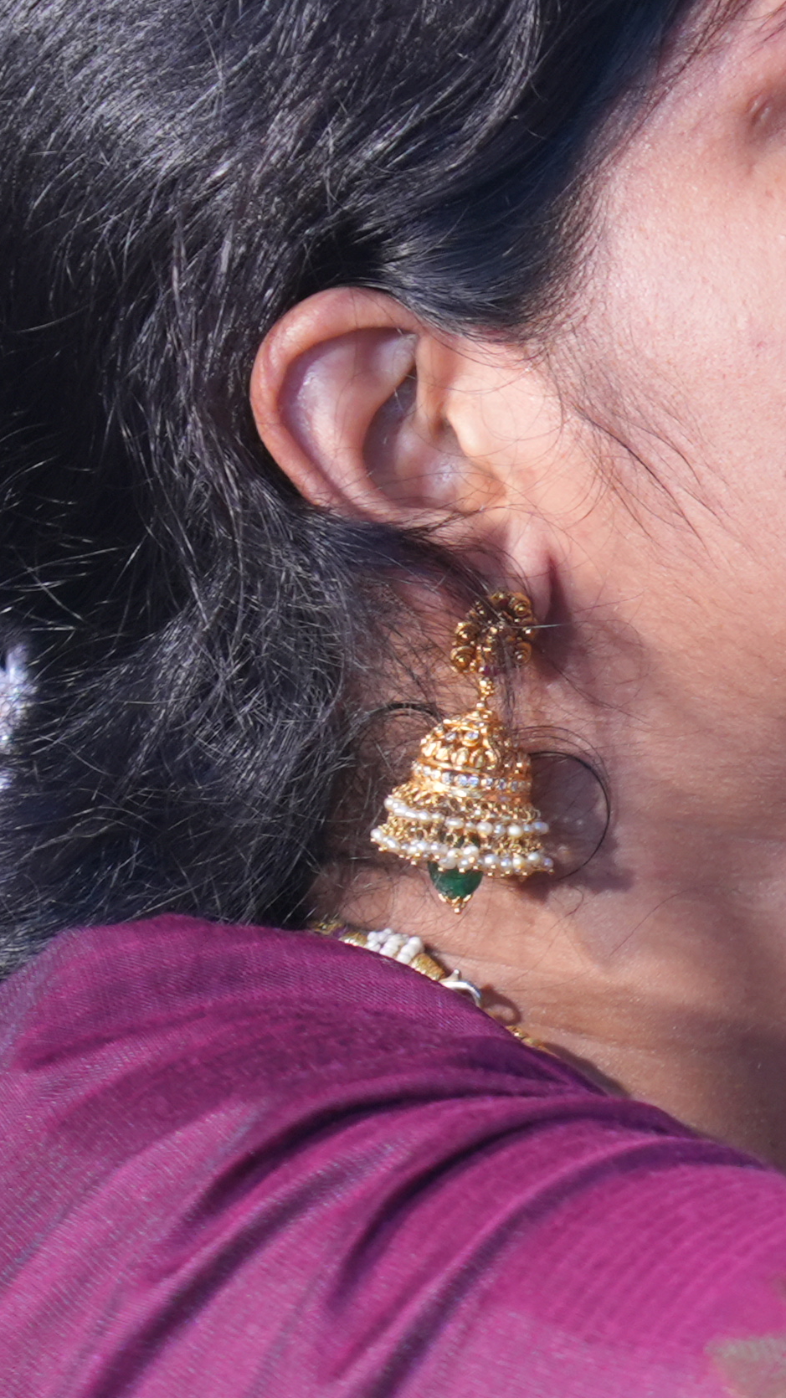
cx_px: 1325
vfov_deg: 5.1
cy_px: 320
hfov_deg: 2.9
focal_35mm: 422
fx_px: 15641
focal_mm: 96
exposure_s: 1/160
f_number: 4.5
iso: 640
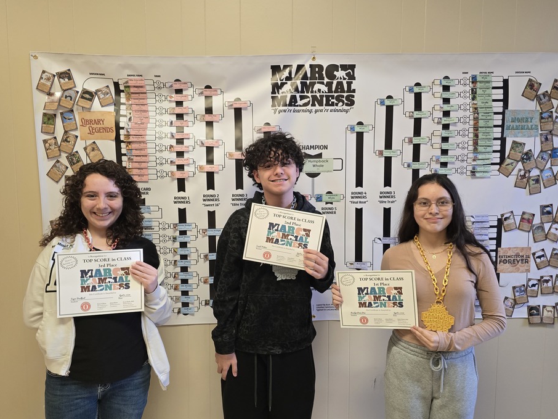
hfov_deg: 67.3
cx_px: 274
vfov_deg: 53.0
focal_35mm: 26
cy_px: 213
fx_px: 419
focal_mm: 6.3
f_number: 1.7
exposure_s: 1/120
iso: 500
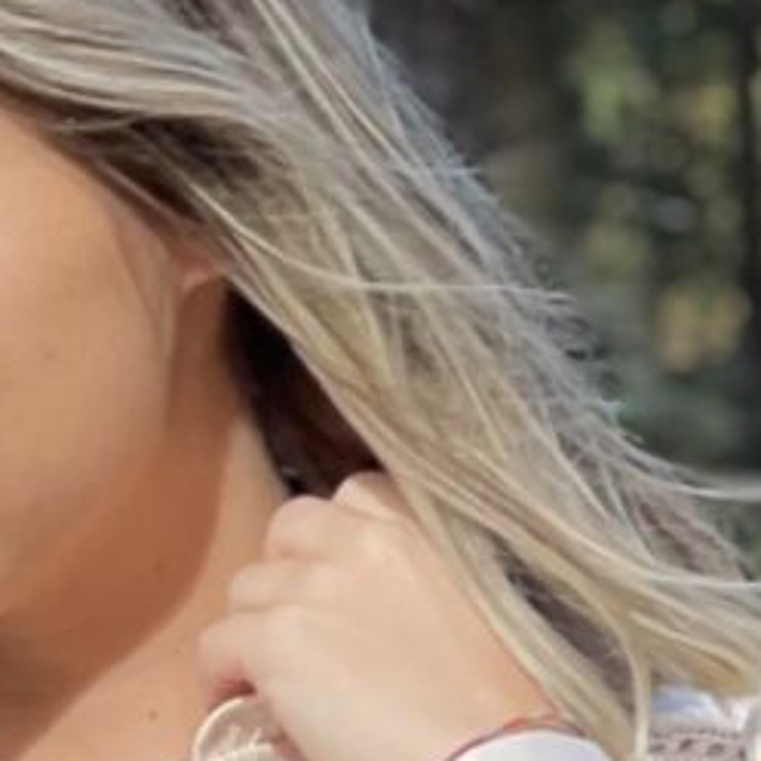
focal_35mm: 380
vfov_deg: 4.6
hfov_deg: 4.6
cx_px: 209
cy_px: 1218
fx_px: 9451
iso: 25
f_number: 2
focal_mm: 6
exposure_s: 1/134
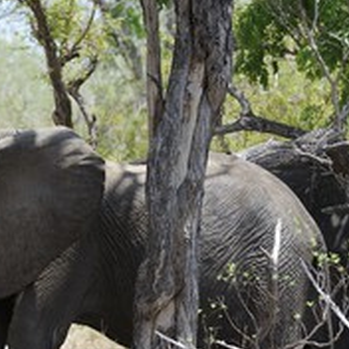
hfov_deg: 4.3
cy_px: 272
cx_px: 41
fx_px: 4608
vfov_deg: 4.3
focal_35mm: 404
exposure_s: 1/1000
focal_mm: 200
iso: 400
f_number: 5
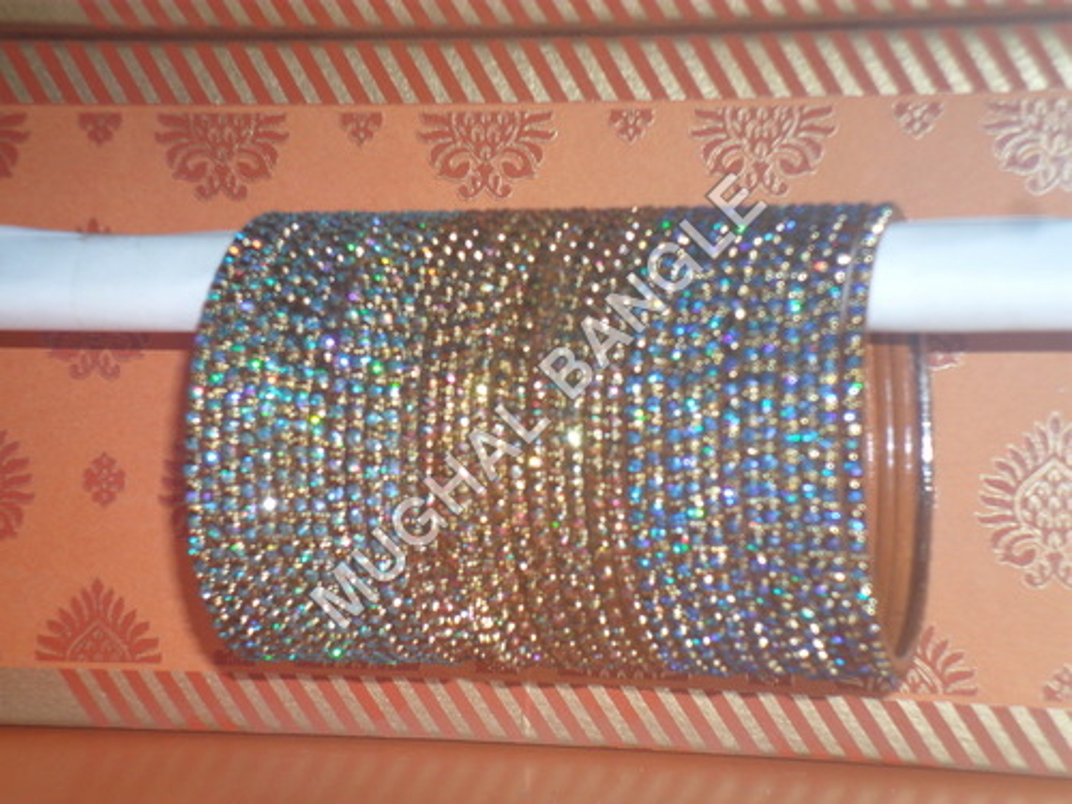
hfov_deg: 18.2
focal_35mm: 108
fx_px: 3345
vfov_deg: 13.7
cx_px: 536
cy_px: 402
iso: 100
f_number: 5
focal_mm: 19.6
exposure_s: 1/60
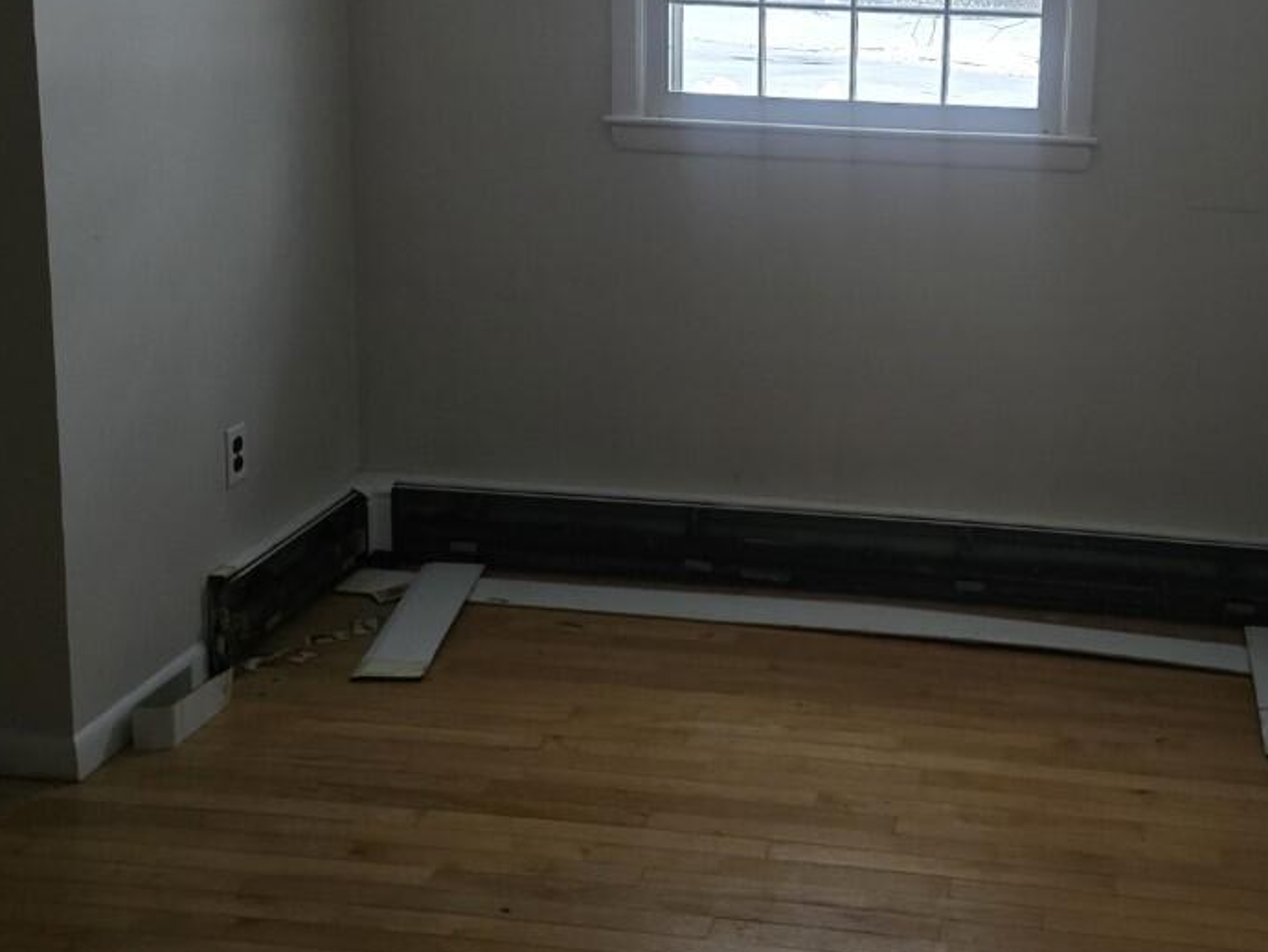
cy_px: 235
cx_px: 891
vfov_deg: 29.8
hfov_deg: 39.0
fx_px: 1759
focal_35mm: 48
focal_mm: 6.3
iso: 1250
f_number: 1.7
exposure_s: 1/60
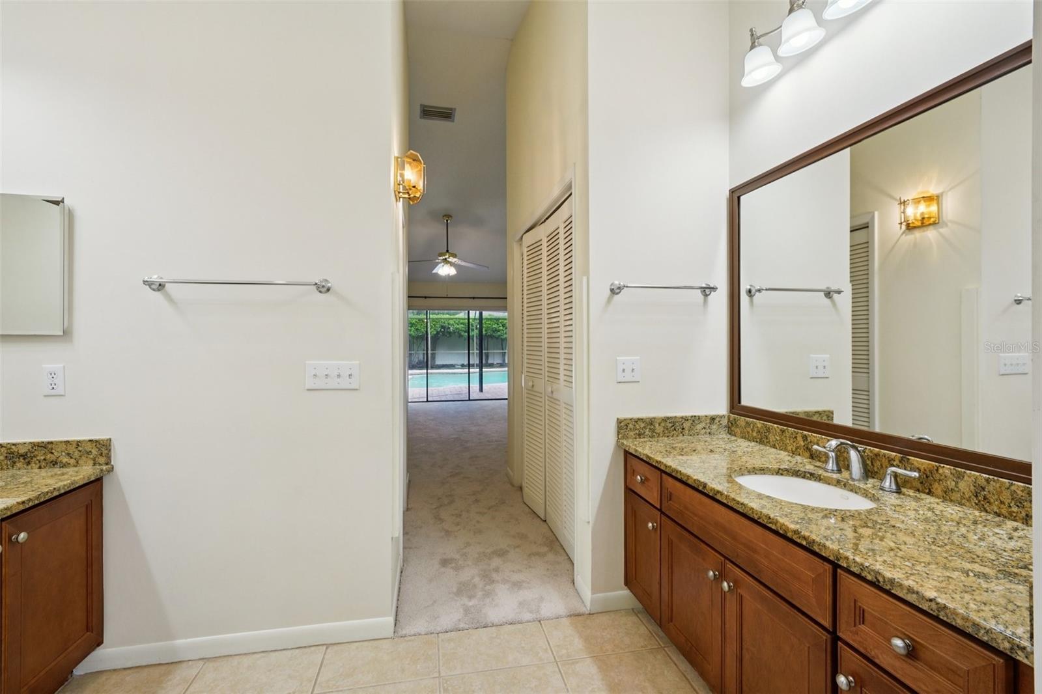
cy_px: 347
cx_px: 521
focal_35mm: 16
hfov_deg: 96.7
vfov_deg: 73.7
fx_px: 463
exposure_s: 1/125
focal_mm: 16
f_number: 8
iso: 800
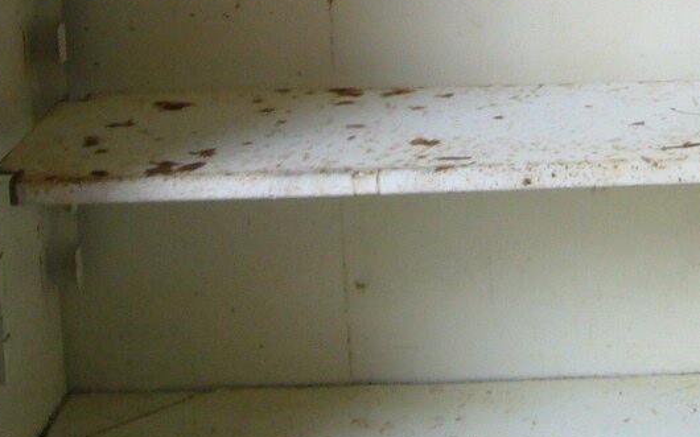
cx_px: 783
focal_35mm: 112
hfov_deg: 17.9
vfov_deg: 11.6
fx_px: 2136
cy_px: 12
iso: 100
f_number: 2.8
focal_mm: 5.8
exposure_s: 1/20
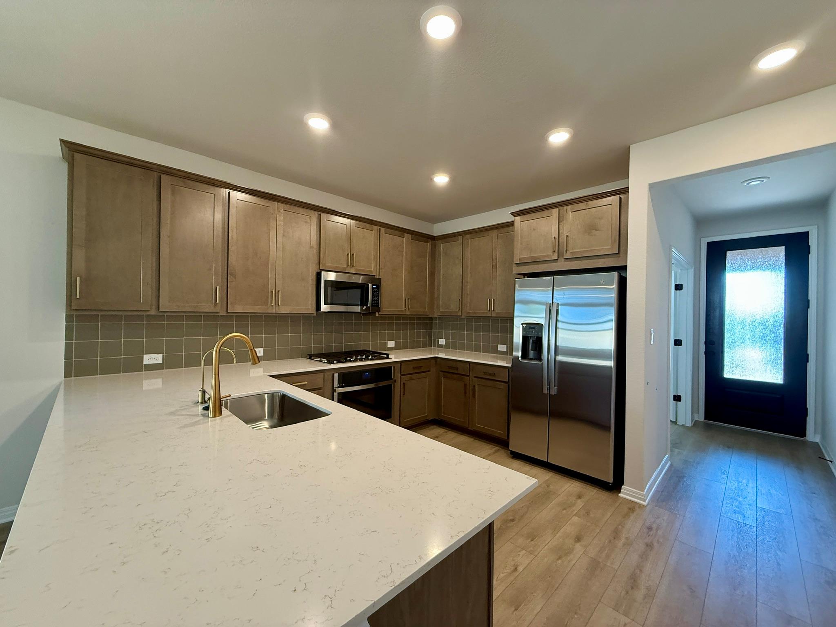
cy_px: 314
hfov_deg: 102.1
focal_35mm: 14
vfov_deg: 85.7
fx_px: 338
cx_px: 418
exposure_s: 1/60
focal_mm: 2.22
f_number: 2.2
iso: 250
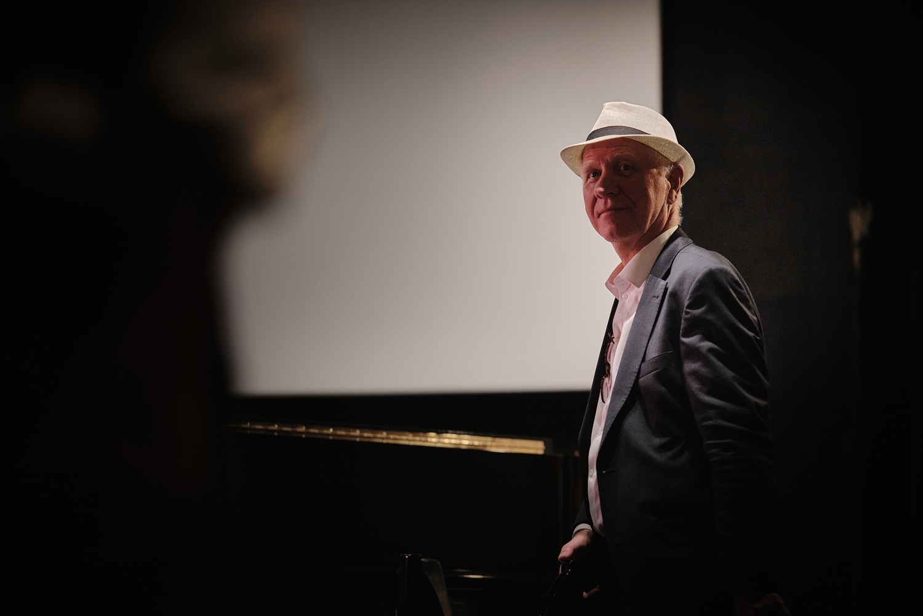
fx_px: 2897
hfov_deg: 18.1
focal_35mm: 113
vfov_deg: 12.1
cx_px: 462
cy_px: 308
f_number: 1.2
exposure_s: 1/250
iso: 640
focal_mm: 75
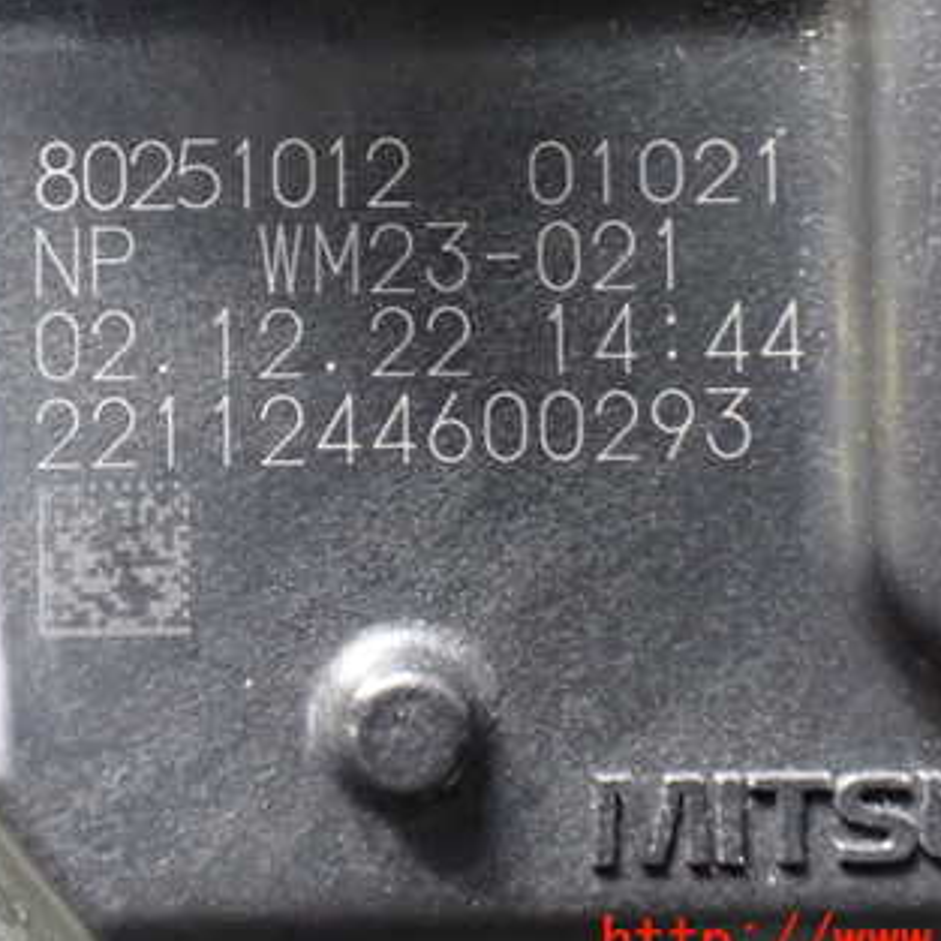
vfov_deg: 28.0
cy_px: 307
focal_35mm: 61
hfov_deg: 28.1
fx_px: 1876
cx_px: 379
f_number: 2.5
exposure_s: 1/40
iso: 1250
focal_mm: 6.37
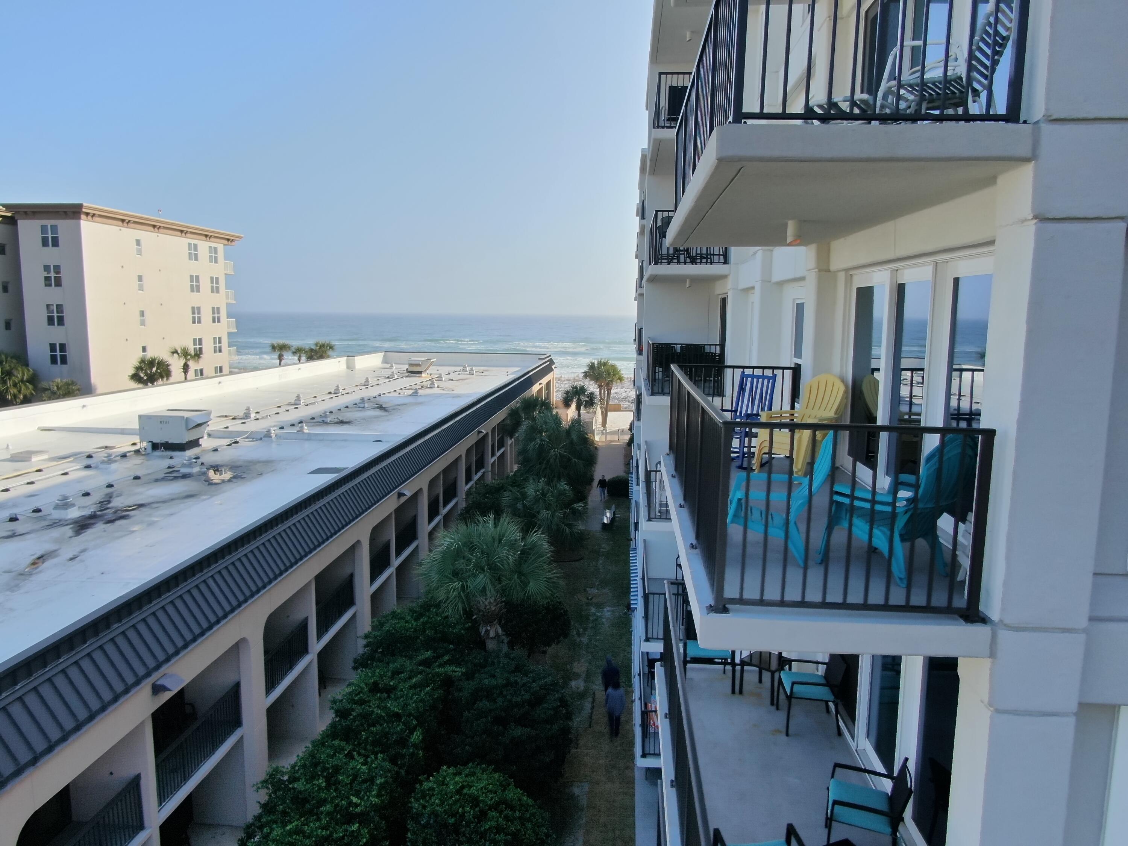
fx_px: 782
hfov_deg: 71.6
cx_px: 564
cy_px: 423
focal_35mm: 24
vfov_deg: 56.8
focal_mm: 4.39
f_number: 2.8
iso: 100
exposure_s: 1/800
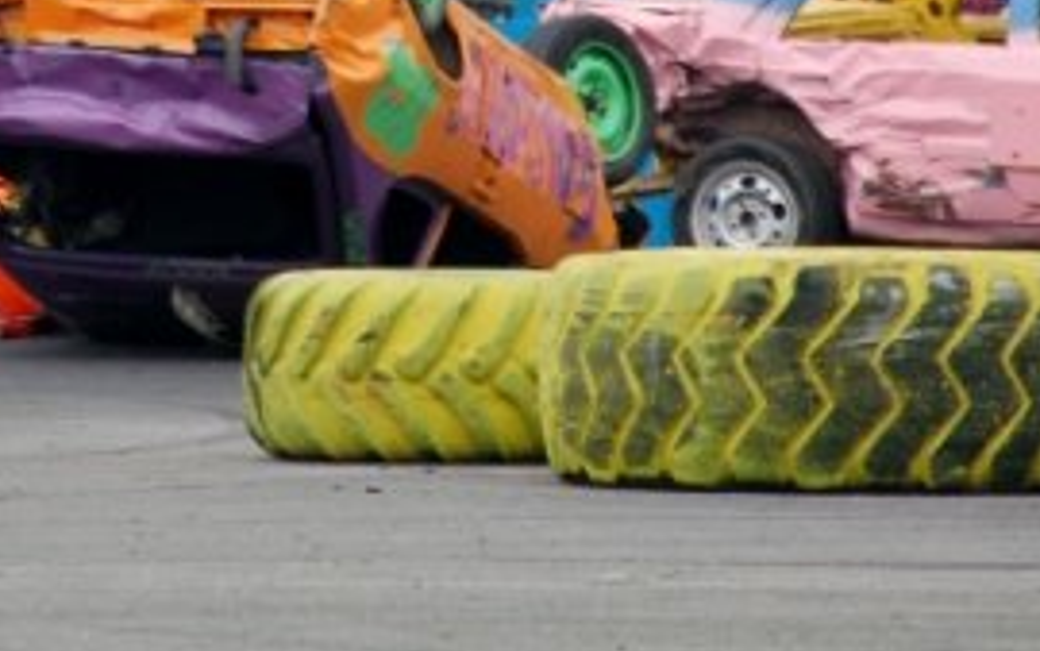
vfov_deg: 2.1
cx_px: 304
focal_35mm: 633
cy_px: -39
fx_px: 17955
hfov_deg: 3.3
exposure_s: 1/500
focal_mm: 175
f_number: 6
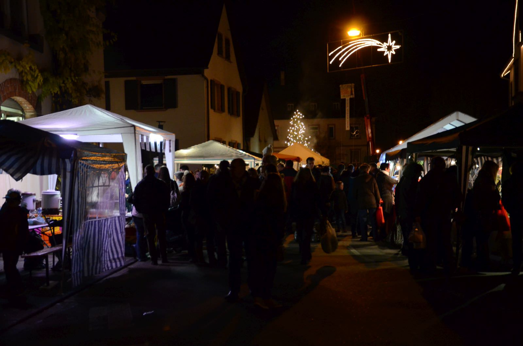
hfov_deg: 39.0
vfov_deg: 26.4
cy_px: 173
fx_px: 739
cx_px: 262
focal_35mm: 51
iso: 2500
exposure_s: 1/15
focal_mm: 34
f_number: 4.2
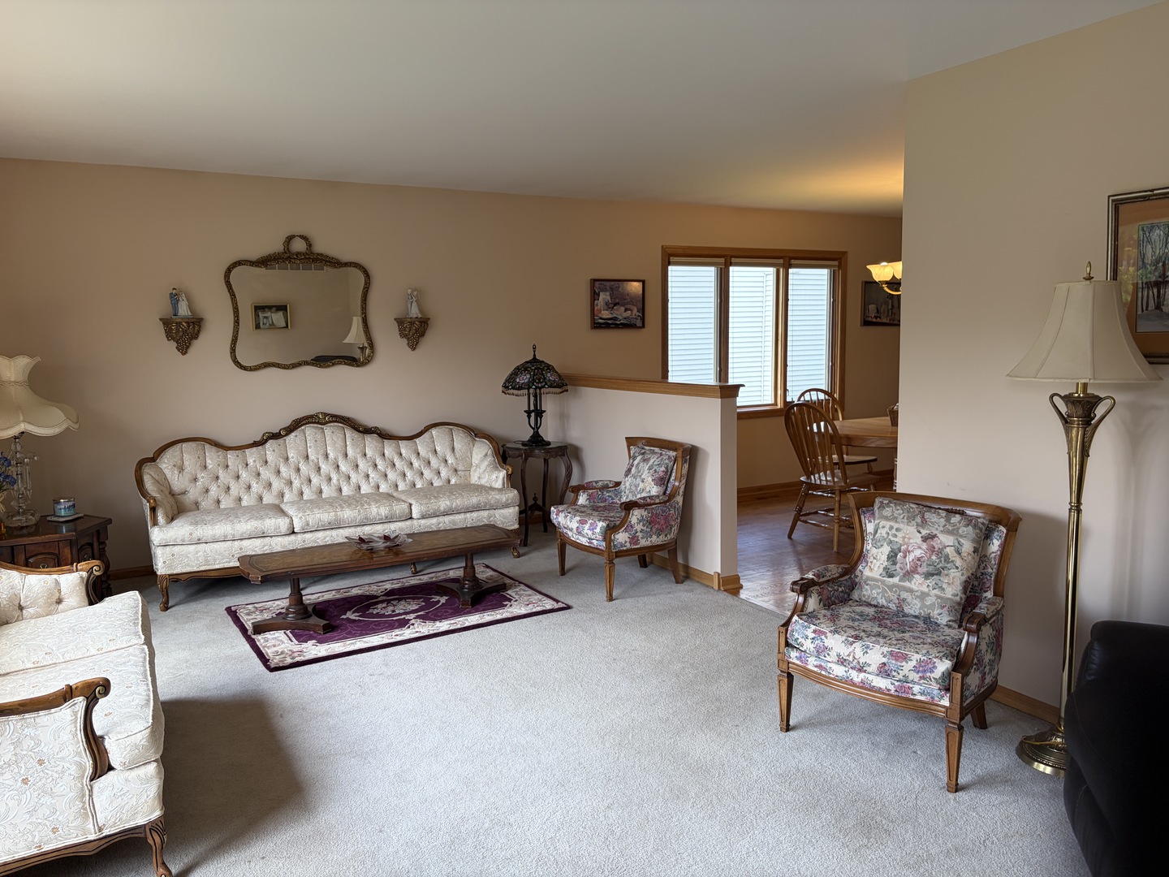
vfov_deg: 53.1
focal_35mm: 26
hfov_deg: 67.3
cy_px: 438
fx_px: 878
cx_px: 584
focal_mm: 5.96
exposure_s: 1/167
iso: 80
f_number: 1.6
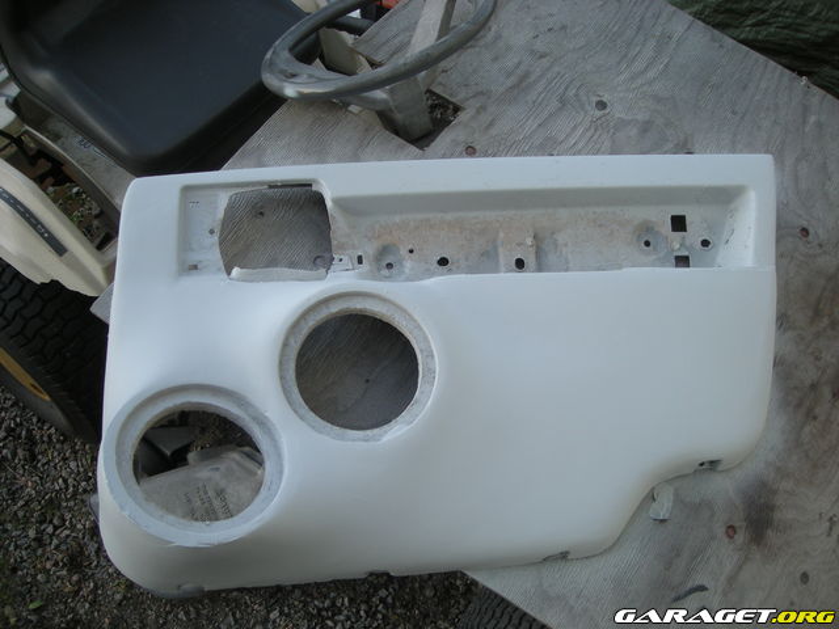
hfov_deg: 52.6
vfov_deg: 40.7
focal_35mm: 35
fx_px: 848
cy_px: 314
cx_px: 420
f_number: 2.8
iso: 50
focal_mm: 5.7
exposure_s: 1/65.8
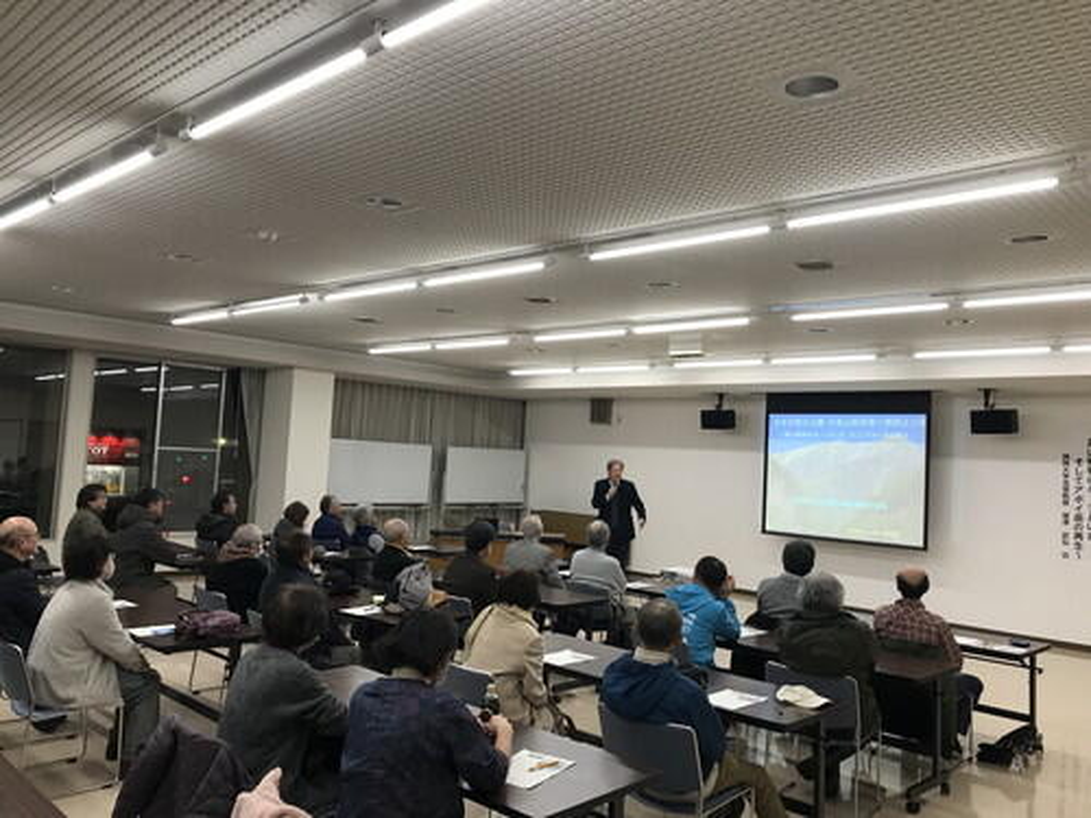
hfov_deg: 63.4
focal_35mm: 28
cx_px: 546
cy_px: 409
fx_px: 882
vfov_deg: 49.7
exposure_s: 1/33
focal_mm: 3.99
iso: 25
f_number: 1.8
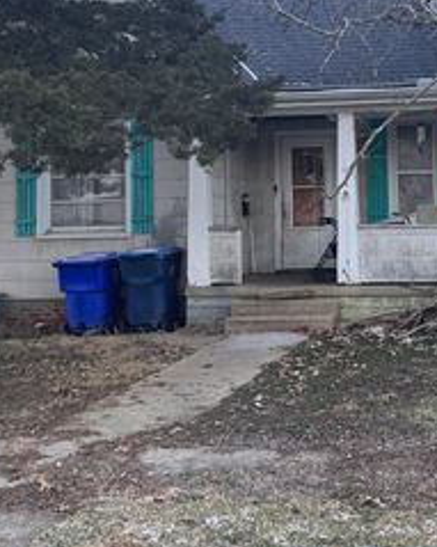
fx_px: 793
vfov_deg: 37.5
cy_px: 168
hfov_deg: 29.9
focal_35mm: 49
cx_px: 364
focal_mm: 6.76
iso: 80
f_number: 1.78
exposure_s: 1/156
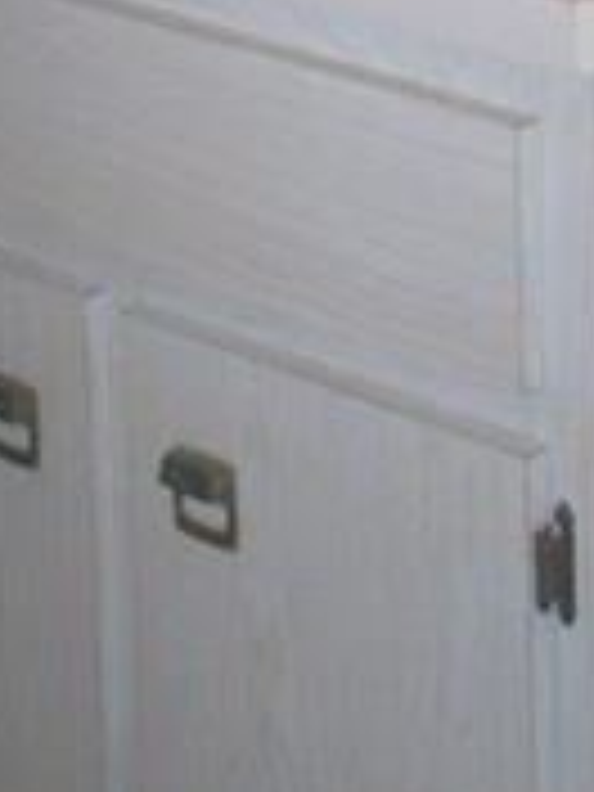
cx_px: 688
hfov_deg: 9.3
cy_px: -657
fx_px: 3592
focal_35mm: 157
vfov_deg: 11.6
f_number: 4.5
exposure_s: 1/60
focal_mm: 6
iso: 140
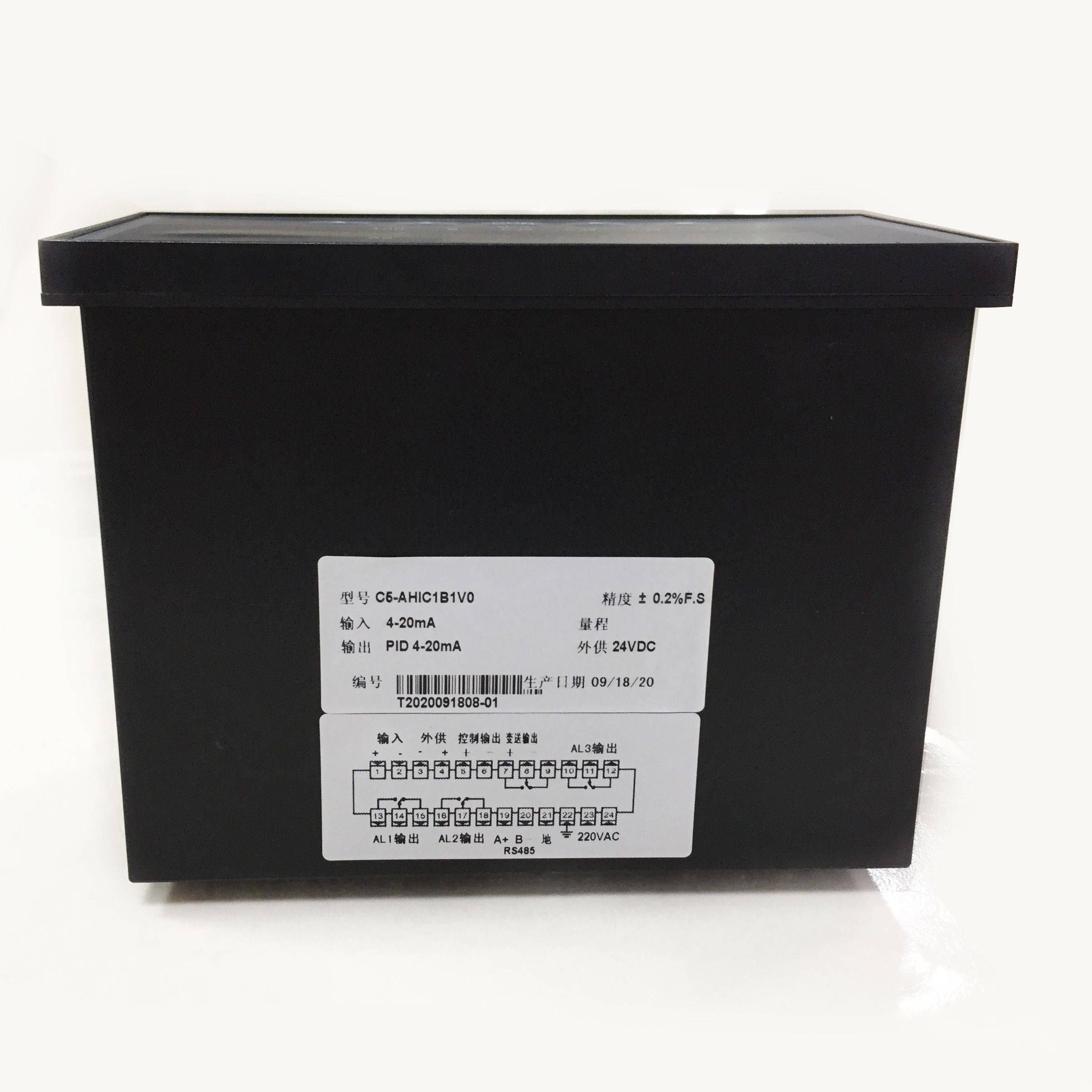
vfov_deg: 47.2
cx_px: 493
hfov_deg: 47.2
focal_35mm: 35
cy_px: 544
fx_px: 1249
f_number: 2.2
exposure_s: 1/33
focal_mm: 4.15
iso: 160
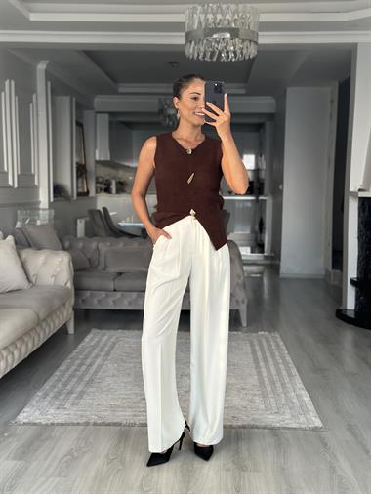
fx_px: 685
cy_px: 247
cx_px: 186
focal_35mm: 48
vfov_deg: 39.6
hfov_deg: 30.3
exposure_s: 1/74
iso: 125
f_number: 1.78
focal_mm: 6.86
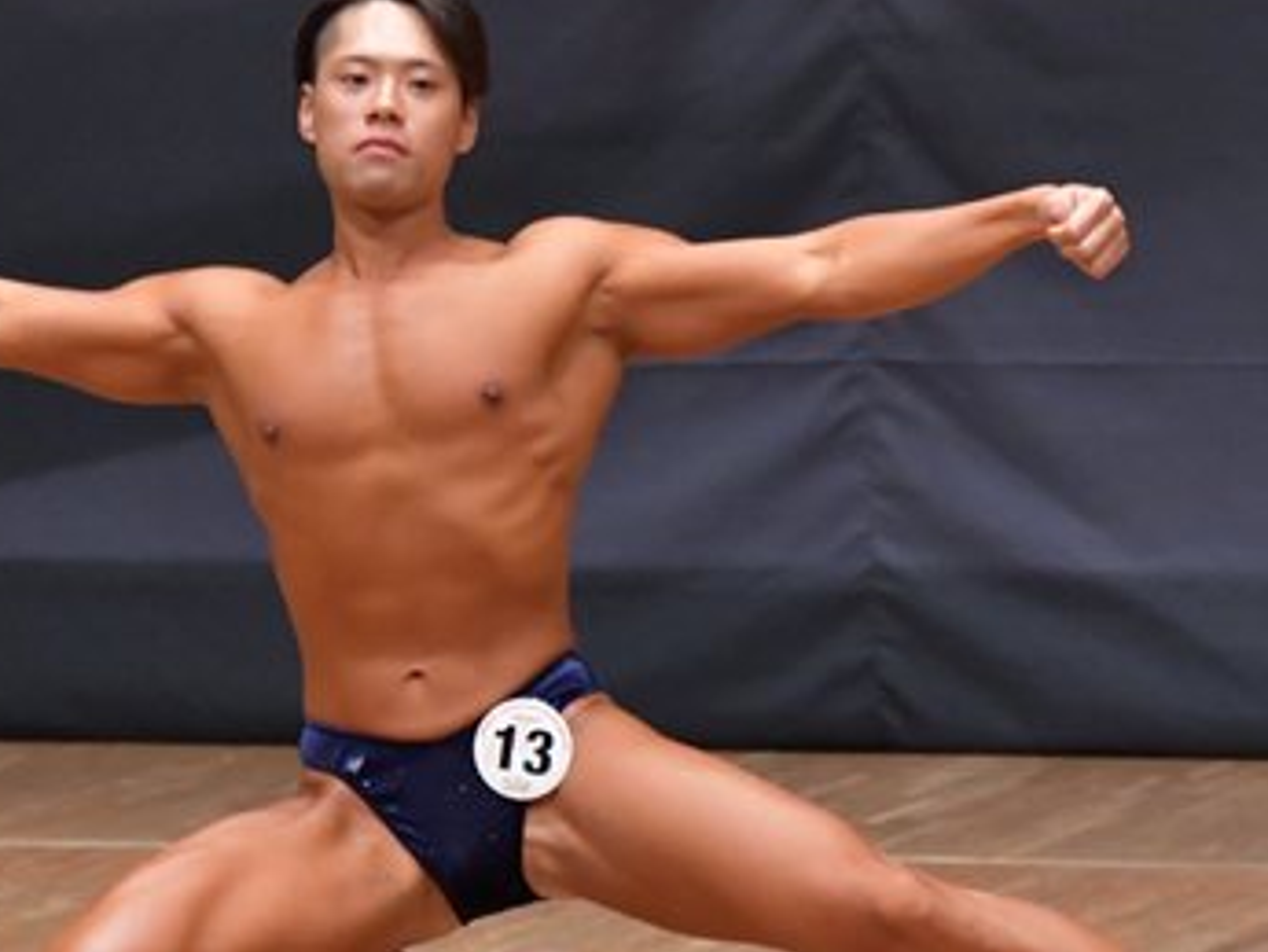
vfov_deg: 2.3
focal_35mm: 648
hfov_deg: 3.1
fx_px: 23745
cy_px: 434
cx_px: 605
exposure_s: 1/400
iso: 6400
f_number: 5.6
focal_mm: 200
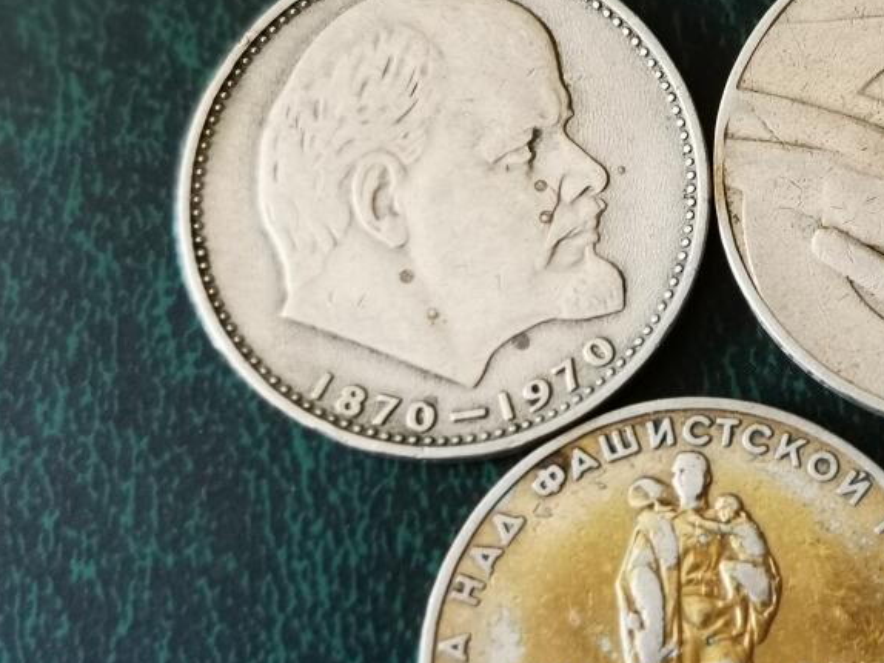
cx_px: 775
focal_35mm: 78
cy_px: 283
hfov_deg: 24.4
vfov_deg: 18.9
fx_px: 1993
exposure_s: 1/50
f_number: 4
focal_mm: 5.56
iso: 160
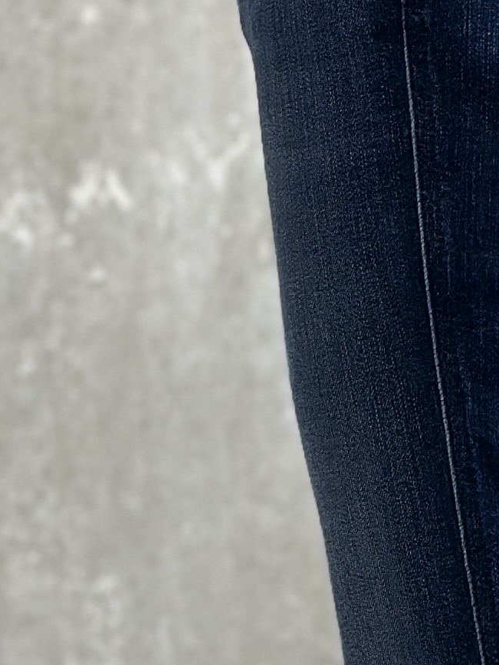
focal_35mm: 223
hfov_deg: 6.7
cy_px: 627
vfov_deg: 8.8
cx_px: 344
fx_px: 4286
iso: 80
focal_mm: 6.86
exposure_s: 1/50
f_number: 1.78
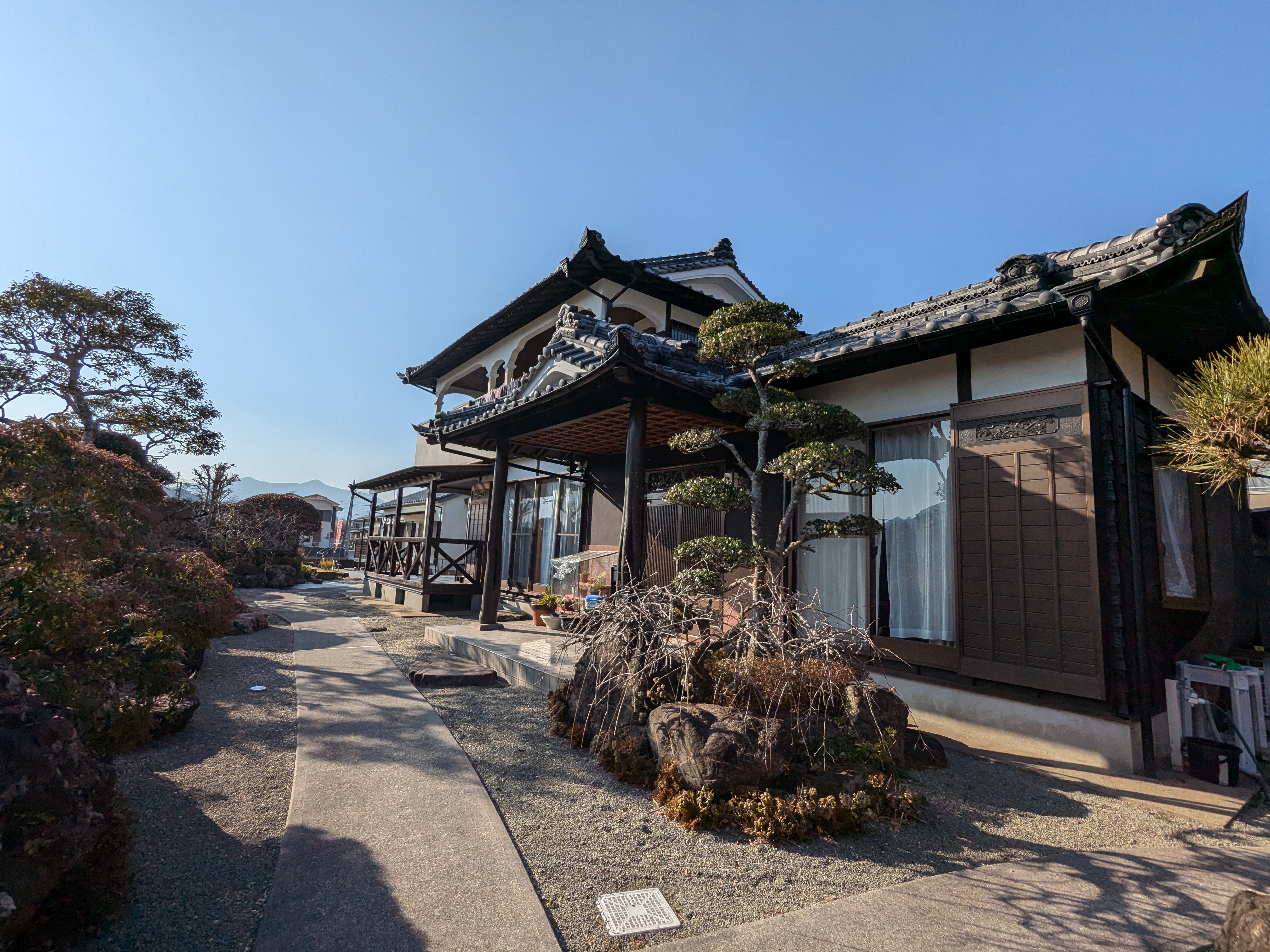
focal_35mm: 16
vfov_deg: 78.1
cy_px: 476
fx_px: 587
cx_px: 635
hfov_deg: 94.5
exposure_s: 1/2732
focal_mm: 2.35
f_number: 2.2
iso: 41
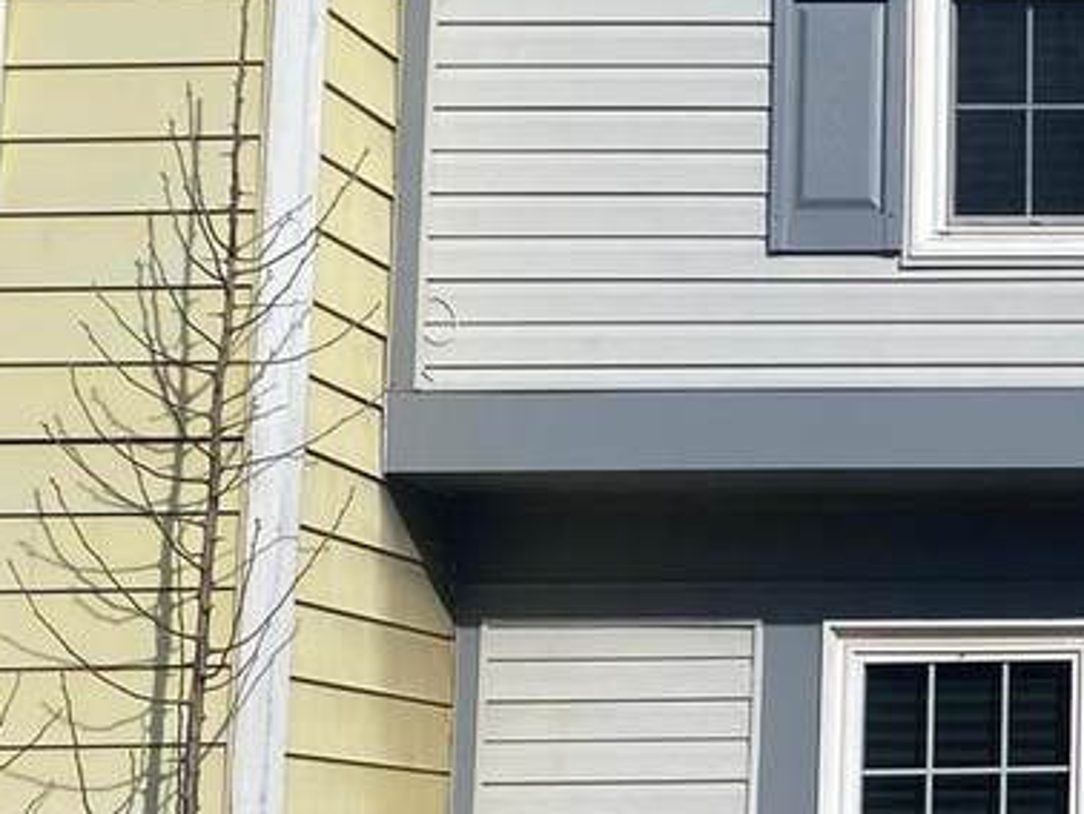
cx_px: 1626
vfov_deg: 16.7
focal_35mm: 88
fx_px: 2757
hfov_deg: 19.4
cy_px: 608
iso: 32
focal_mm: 4.25
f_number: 1.8
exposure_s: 1/3731
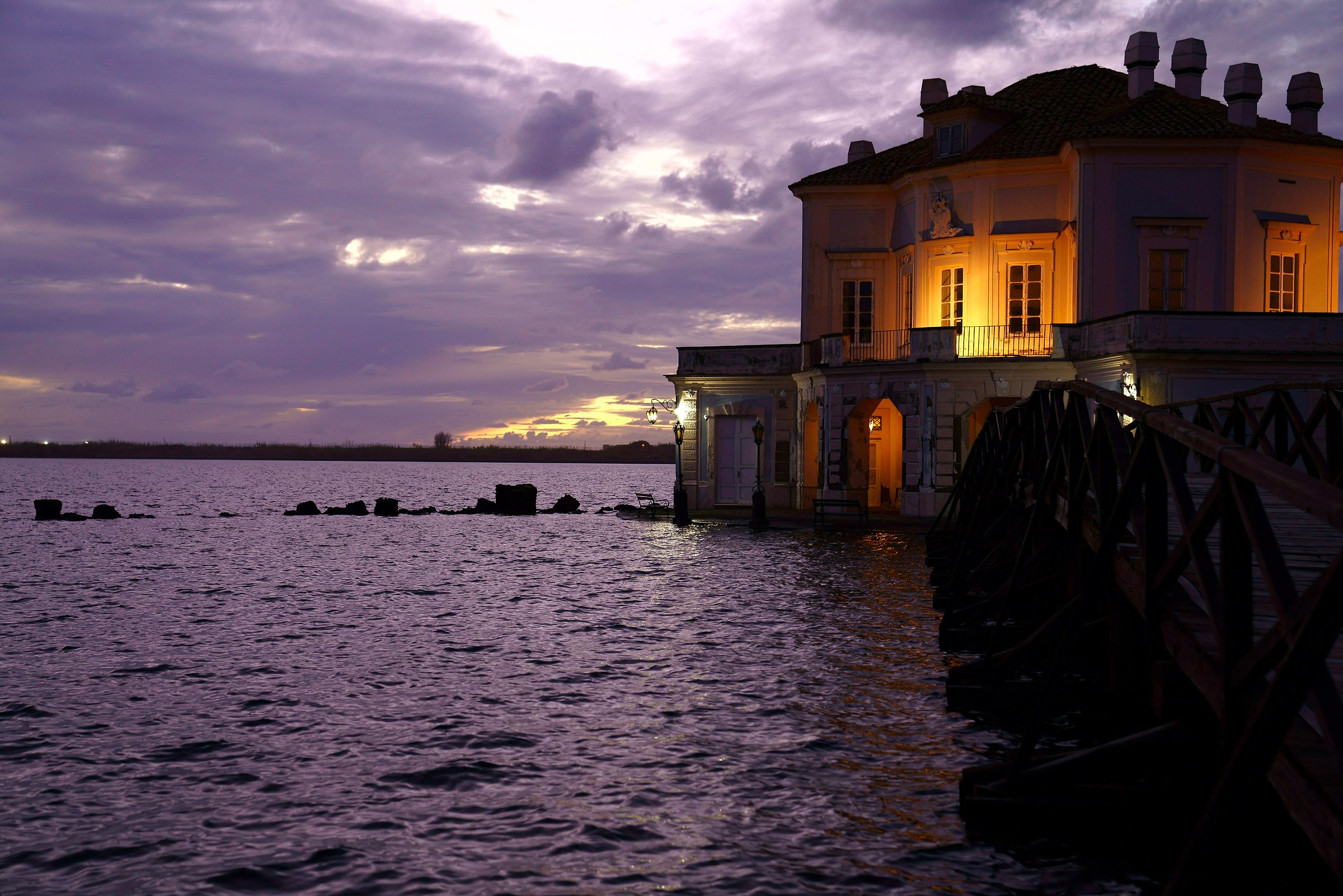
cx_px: 672
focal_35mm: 50
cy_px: 448
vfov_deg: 27.0
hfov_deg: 39.6
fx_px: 1865
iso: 250
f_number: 3.2
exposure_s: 1/25
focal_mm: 50
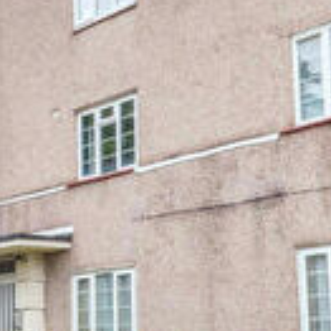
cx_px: -73
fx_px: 833
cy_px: 171
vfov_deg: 22.5
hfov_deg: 20.9
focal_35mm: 77
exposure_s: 1/35
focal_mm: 11
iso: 320
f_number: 8
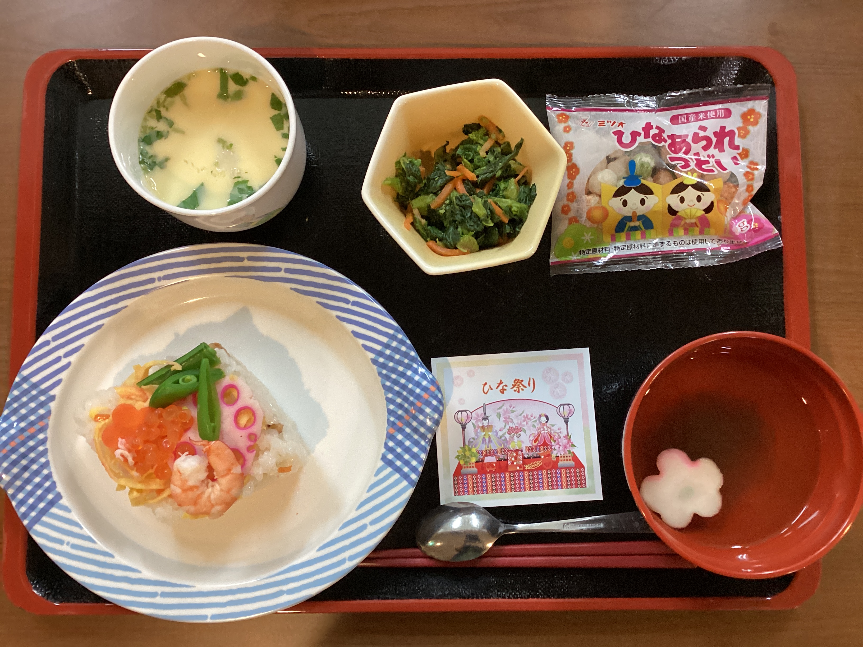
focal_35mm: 31
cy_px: 324
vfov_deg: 45.4
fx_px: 773
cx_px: 432
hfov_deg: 58.4
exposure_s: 1/50
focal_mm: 3.3
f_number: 2.4
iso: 320
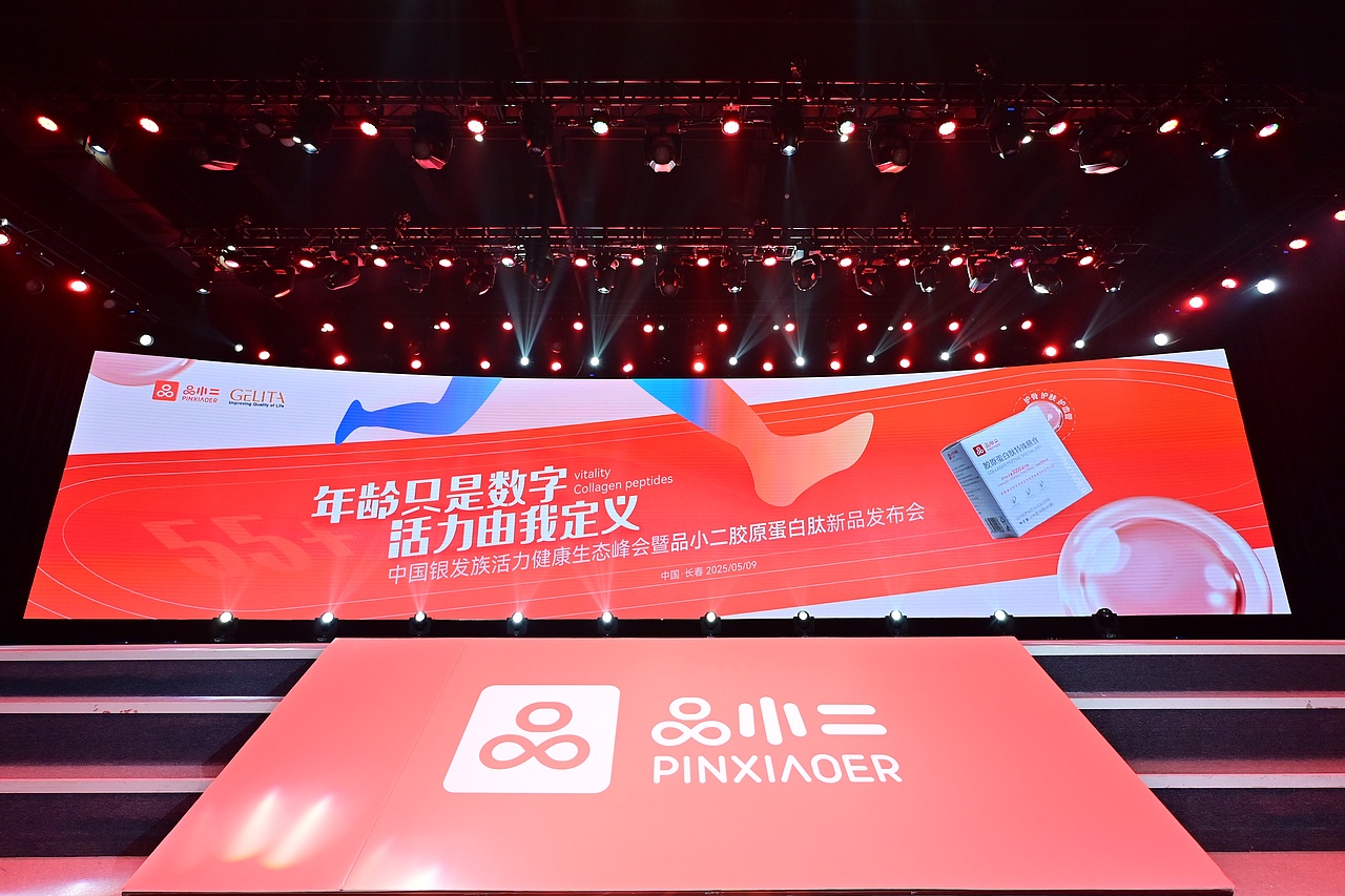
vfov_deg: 67.4
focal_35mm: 18
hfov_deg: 90.0
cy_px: 448
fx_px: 672
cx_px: 672
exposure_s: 1/161
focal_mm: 12
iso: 320
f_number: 3.5
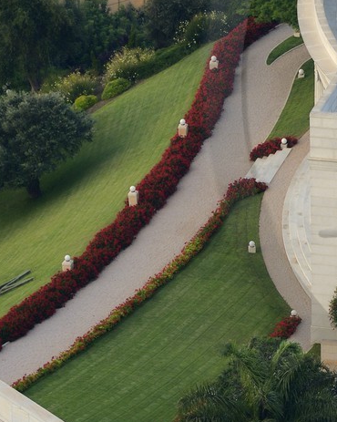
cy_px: 88
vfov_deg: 3.0
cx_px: 577
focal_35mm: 649
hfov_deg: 2.4
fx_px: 8097
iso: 200
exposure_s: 1/250
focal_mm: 200
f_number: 5
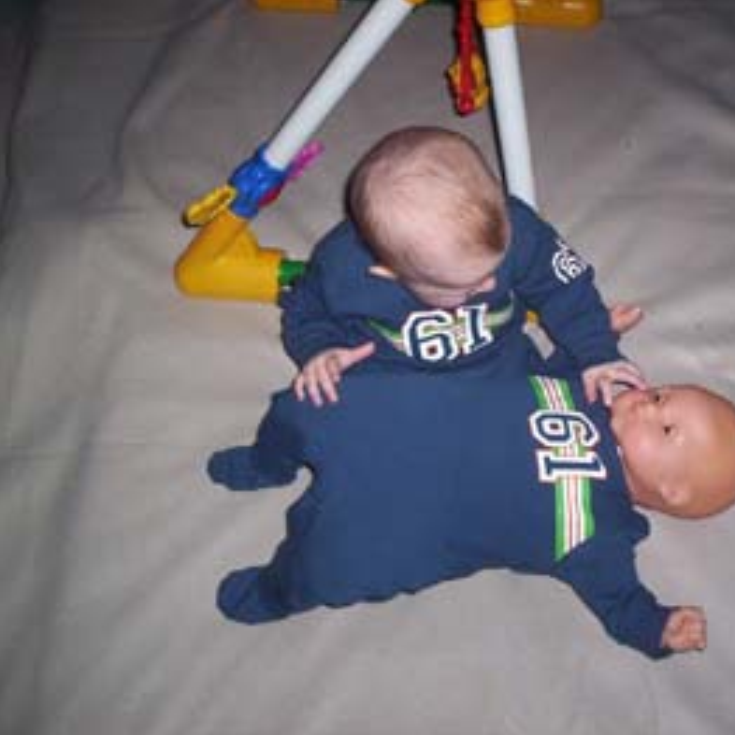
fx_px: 1081
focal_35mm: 45
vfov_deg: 37.6
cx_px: 480
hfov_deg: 37.2
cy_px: 368
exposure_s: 1/60
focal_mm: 4.99
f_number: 4.5
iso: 140
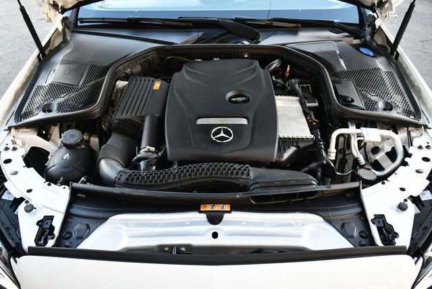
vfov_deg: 36.9
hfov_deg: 53.1
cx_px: 216
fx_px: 432
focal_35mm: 36
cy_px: 144
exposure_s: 1/250
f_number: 3.5
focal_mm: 18
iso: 400
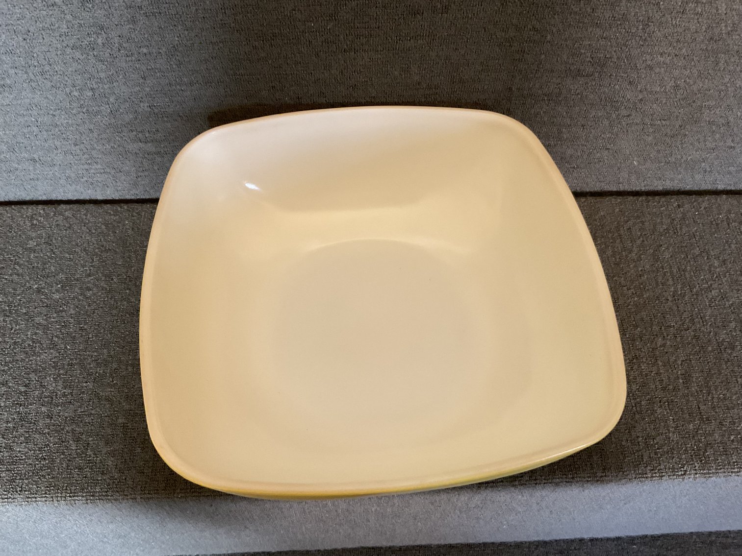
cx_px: 371
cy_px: 278
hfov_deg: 61.7
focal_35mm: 29
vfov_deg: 48.2
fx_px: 622
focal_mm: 3
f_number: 1.8
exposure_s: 1/50
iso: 250
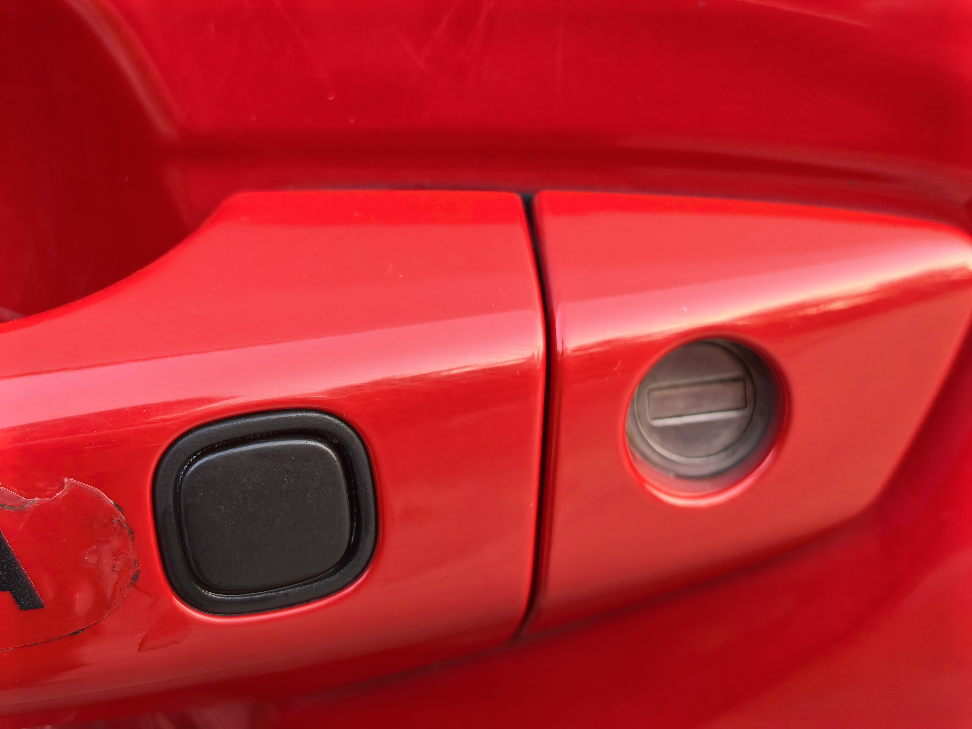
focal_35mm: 54
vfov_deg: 27.0
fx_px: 1516
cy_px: 364
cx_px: 486
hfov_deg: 35.5
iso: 250
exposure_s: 1/100
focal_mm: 6.98
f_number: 2
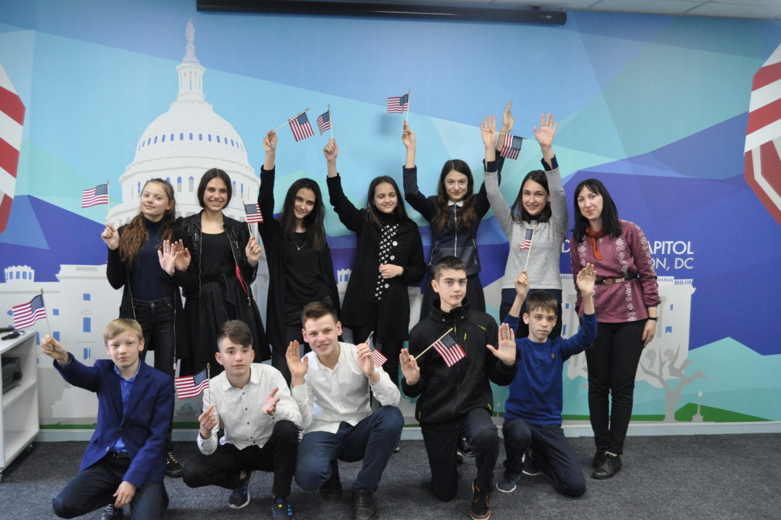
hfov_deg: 51.9
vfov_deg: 35.9
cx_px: 385
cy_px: 260
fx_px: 803
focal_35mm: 37
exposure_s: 1/125
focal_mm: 24
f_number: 5
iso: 1600
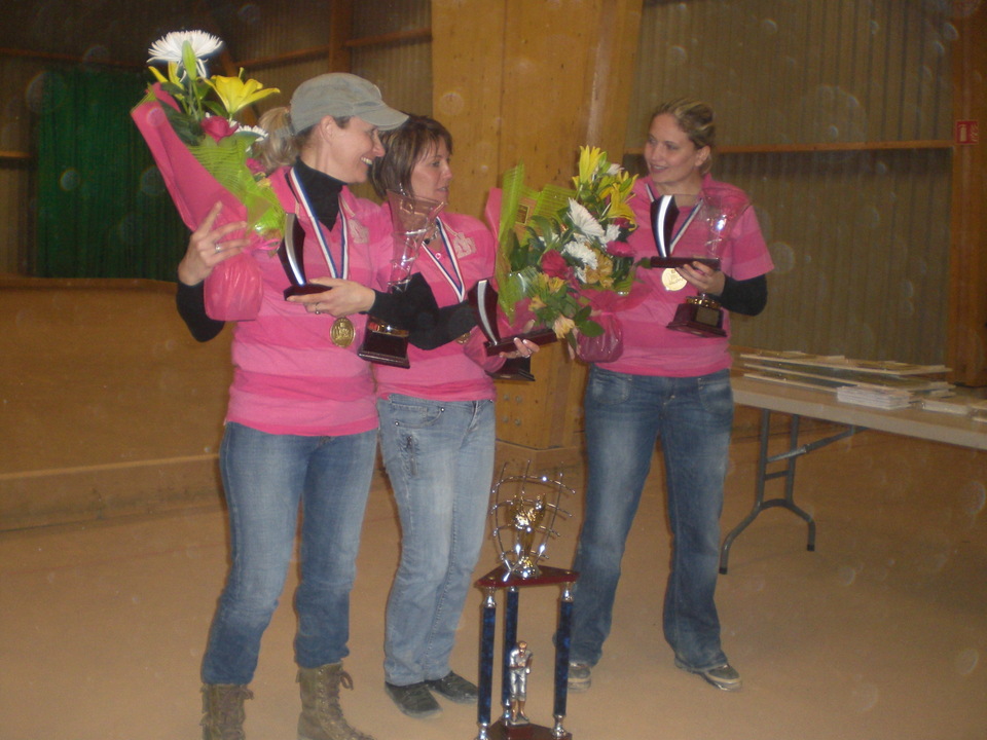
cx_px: 494
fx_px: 1083
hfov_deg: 49.0
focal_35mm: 38
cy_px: 370
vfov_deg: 37.7
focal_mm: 6.3
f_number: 3.1
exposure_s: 1/60
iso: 200
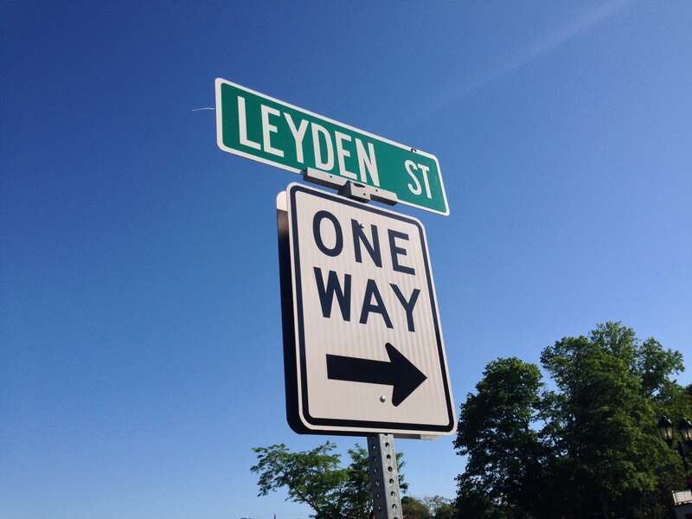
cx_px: 346
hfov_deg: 55.4
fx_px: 660
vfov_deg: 42.9
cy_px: 260
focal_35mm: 33
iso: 50
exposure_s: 1/2358
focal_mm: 4.12
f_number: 2.4
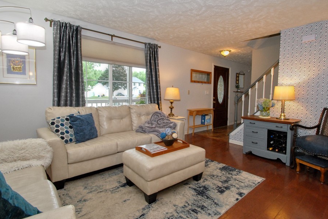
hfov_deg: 89.6
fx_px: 164
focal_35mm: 18
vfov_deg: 67.4
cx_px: 183
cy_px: 102
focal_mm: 10
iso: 1600
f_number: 7.1
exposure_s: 1/60
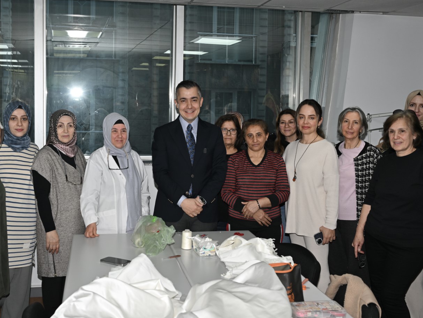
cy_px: 148
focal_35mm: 37
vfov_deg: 39.0
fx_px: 448
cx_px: 188
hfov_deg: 50.5
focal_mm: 28.5
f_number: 5
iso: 200
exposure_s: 1/200
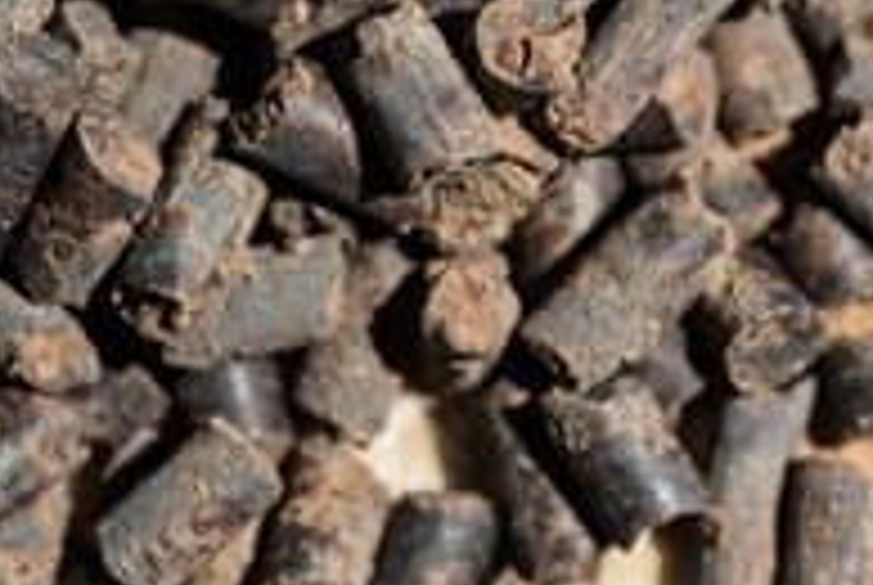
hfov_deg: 5.8
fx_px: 8525
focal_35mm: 351
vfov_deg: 3.9
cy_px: -47
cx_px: 1152
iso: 100
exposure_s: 1/1000
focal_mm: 105
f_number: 5.6
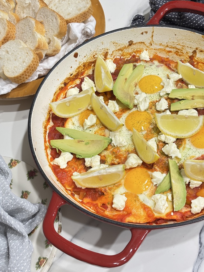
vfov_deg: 36.8
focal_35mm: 52
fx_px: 409
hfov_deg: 28.0
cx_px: 102
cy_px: 136
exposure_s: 1/50
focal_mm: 5.96
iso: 100
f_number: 1.6
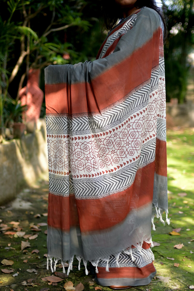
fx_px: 424
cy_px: 146
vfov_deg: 37.9
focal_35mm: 52
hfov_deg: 25.8
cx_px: 97
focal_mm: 35
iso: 160
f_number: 1.4
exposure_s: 1/500
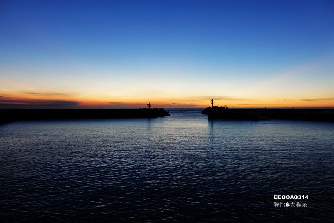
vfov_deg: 53.1
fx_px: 223
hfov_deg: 73.8
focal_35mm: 24
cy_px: 112
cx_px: 167
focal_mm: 8.8
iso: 250
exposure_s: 1/30
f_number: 1.8
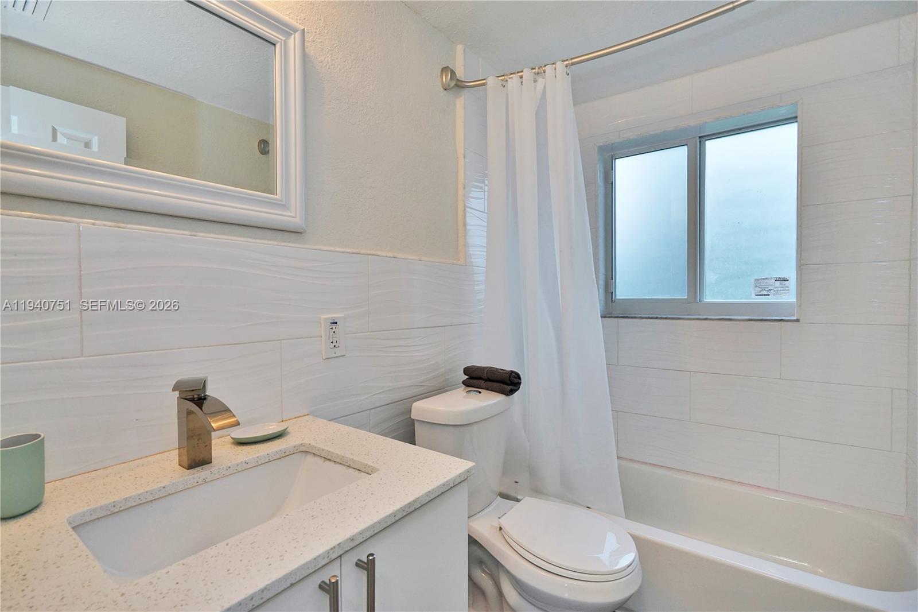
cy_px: 306
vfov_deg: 73.7
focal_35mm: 16
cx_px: 459
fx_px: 408
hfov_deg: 96.7
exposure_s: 1/40
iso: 500
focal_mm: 16
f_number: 8
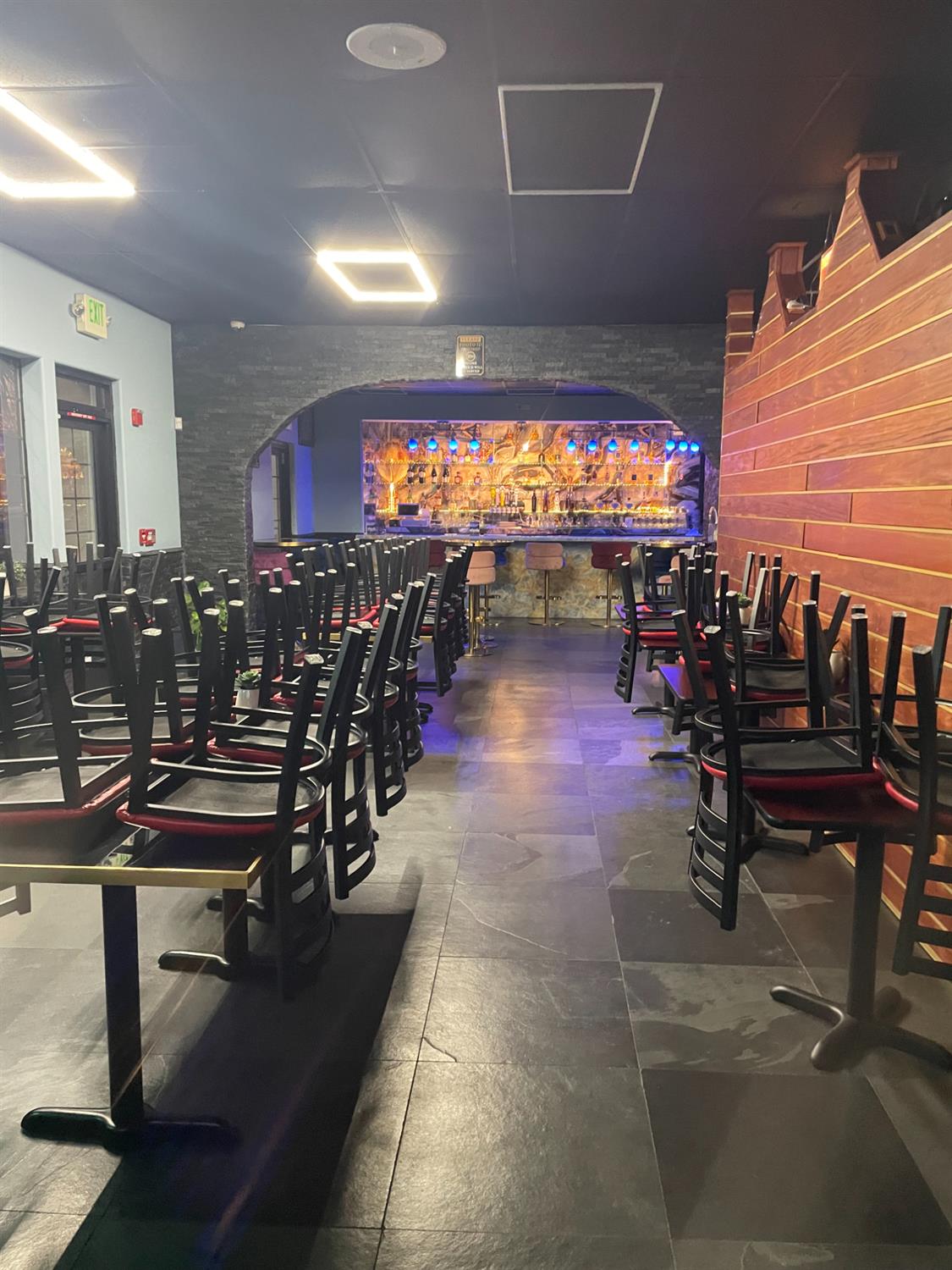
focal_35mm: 26
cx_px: 476
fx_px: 953
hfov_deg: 53.1
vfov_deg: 67.3
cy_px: 635
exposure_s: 1/40
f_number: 1.6
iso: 500
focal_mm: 4.2
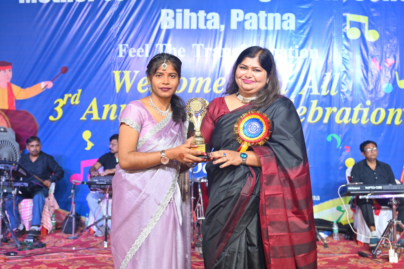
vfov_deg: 35.0
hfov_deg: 50.7
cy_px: 134
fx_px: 426
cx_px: 202
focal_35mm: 38
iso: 800
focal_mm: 38
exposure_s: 1/100
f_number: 4
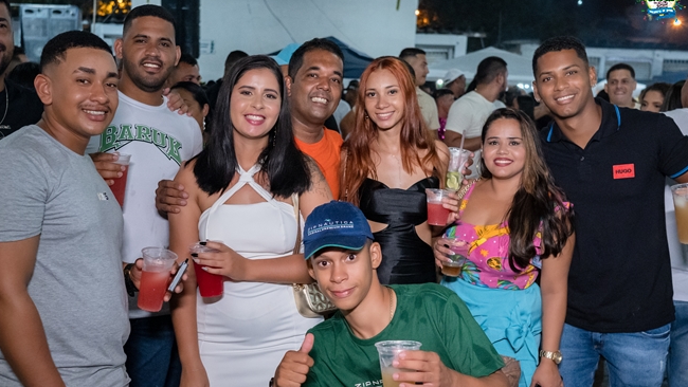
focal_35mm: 43
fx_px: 785
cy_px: 233
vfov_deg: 27.7
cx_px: 297
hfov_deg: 47.2
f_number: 2.8
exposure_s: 1/250
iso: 2500
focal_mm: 24
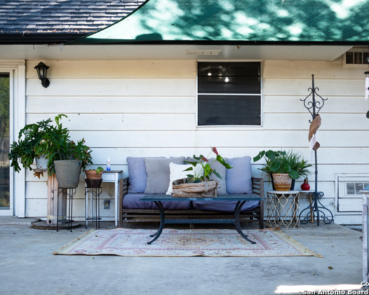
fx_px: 437
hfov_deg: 45.8
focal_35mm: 40
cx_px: 192
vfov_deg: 37.3
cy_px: 147
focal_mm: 23
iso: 500
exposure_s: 1/800
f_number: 2
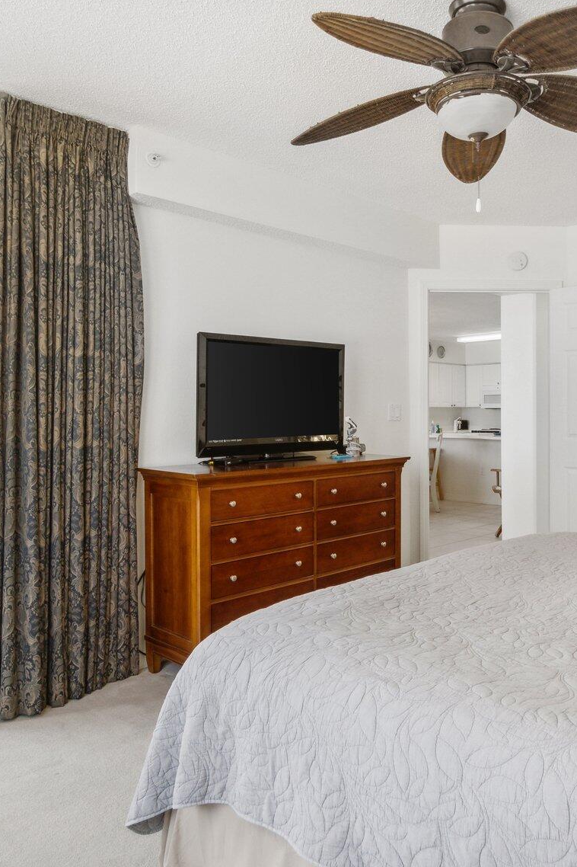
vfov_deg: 67.4
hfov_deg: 46.9
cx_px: 397
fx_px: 649
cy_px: 412
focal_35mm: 27
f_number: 9
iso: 400
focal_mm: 10
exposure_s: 1/50
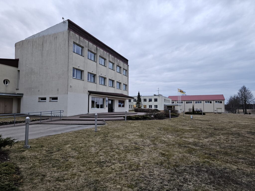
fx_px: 169
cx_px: 128
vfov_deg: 58.9
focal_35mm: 23
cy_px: 96
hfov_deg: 73.9
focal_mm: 6.3
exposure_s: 1/100
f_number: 1.7
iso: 200
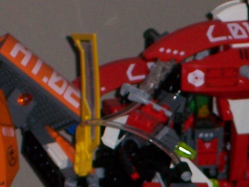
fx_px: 3197
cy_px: 375
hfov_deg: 4.4
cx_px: 451
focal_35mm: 444
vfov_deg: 3.3
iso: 125
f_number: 4.8
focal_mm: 18.1
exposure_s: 1/125
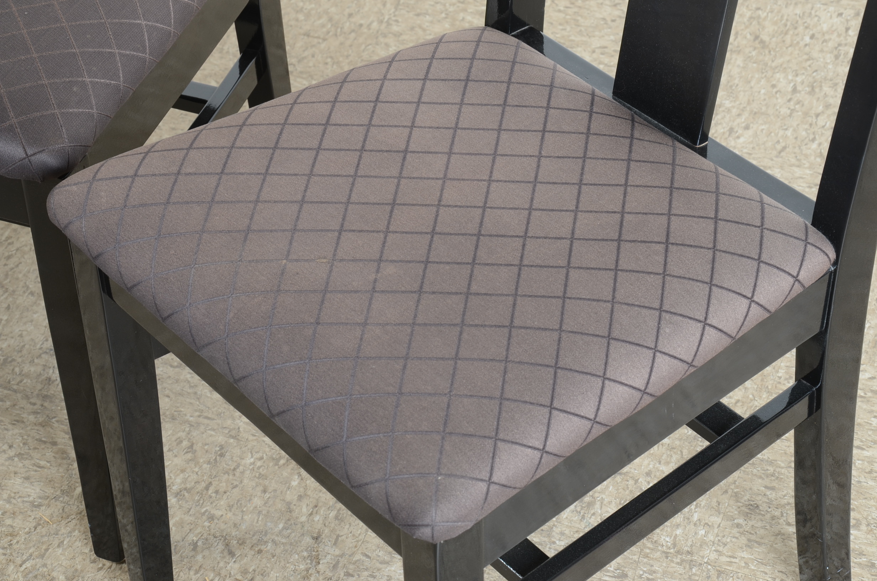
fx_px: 2115
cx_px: 438
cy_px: 290
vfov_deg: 15.6
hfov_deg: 23.4
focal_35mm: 87
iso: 125
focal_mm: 58
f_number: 10
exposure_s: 1/125
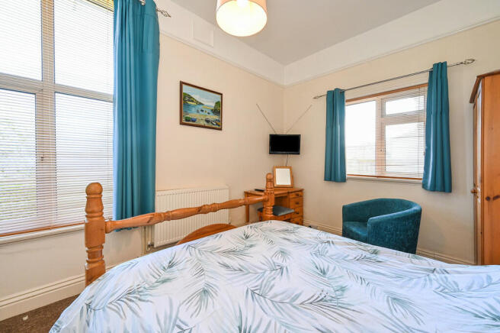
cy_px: 166
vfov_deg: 81.1
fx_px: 194
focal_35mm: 14
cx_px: 250
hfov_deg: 104.3
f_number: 8
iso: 400
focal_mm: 14
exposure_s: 1/20
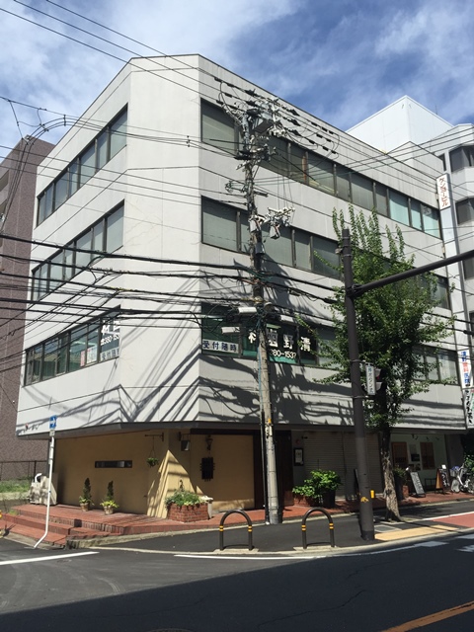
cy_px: 316
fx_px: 529
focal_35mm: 29
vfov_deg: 61.7
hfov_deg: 48.2
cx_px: 237
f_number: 2.2
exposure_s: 1/2083
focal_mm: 4.15
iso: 32
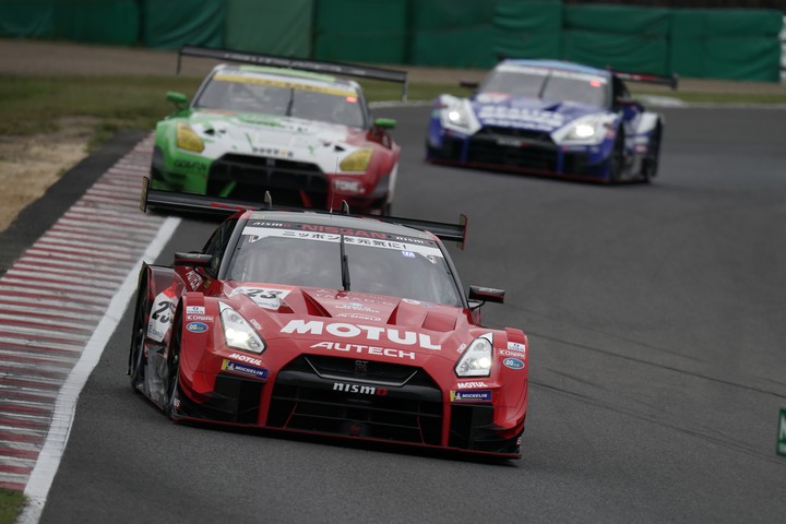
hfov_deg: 3.4
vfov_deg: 2.3
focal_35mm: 600
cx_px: 393
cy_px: 262
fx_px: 13099
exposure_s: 1/640
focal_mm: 600
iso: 200
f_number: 7.1
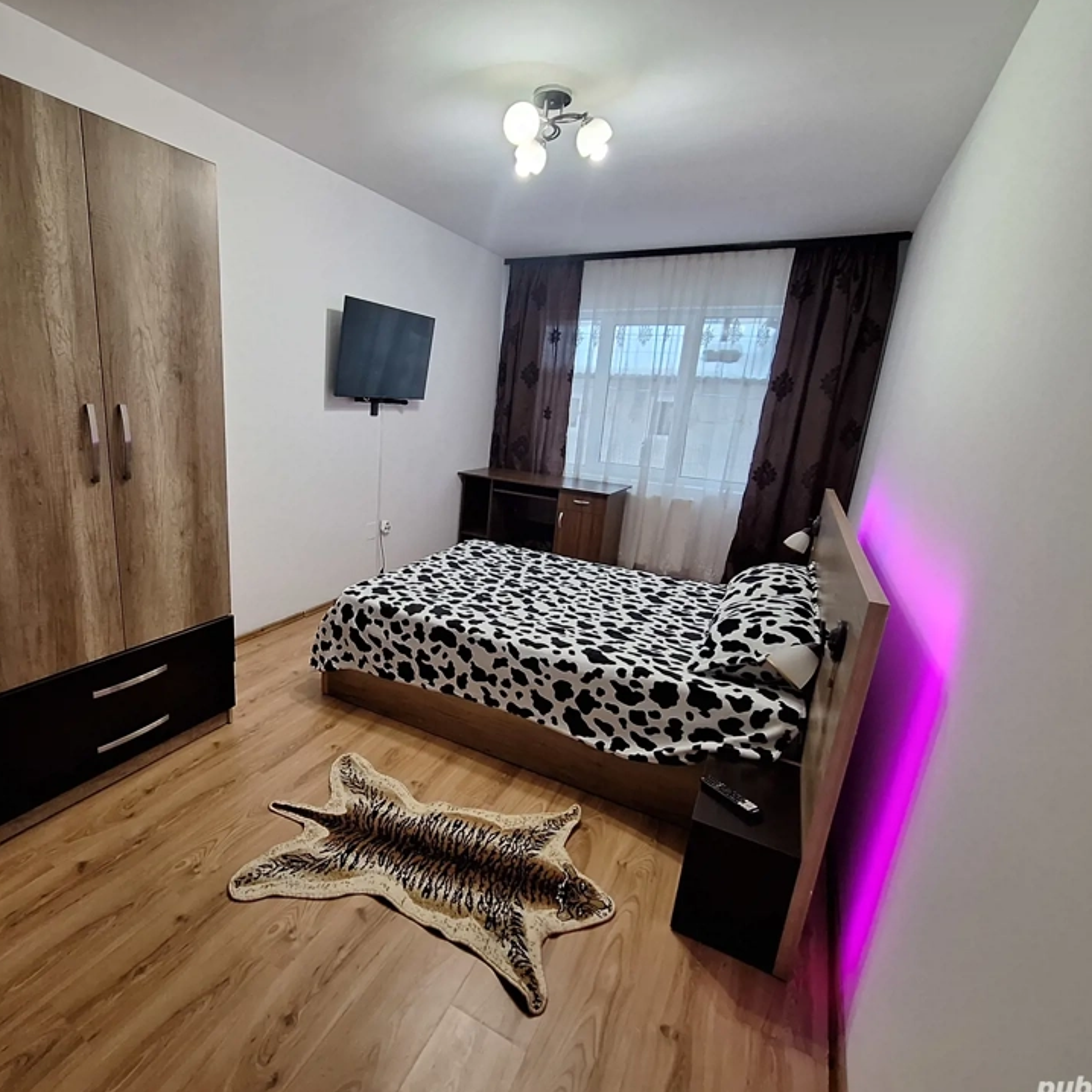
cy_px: 538
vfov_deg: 87.4
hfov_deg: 86.3
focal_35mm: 16
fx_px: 571
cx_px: 435
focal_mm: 1.74
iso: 160
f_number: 2.2
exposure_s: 1/33
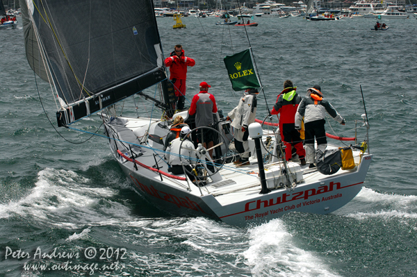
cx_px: 208
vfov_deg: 10.6
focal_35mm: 129
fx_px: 1493
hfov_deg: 15.9
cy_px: 138
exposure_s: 1/1000
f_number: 7.6
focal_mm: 86
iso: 400
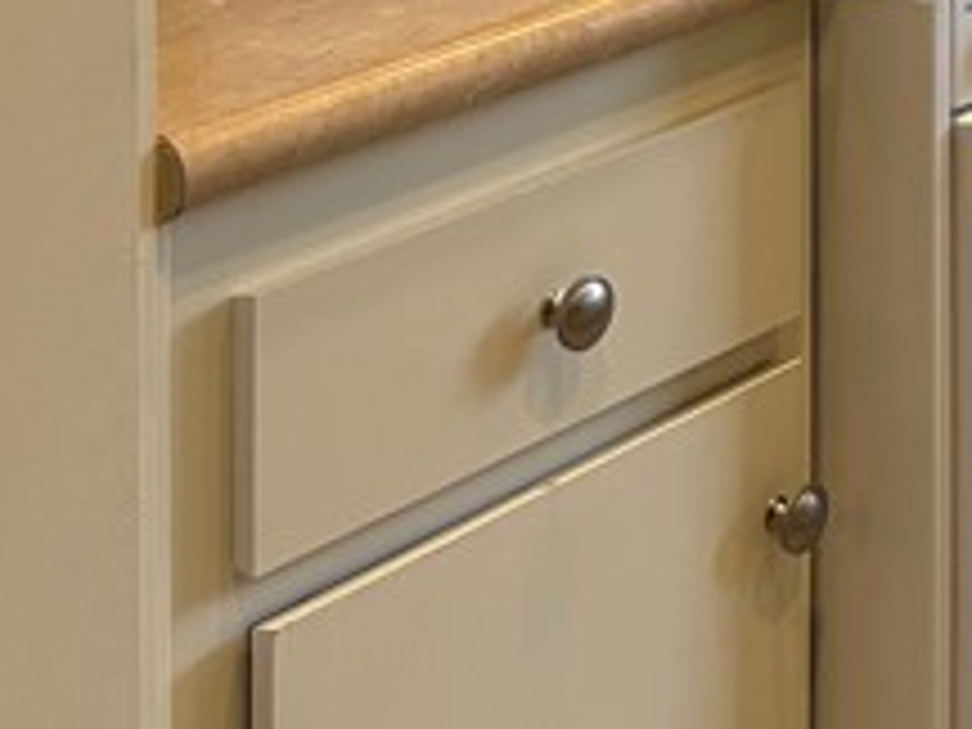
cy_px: -770
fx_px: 3454
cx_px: 1881
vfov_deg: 10.9
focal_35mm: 123
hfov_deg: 13.8
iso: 40
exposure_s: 1/120
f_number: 1.6
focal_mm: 5.96
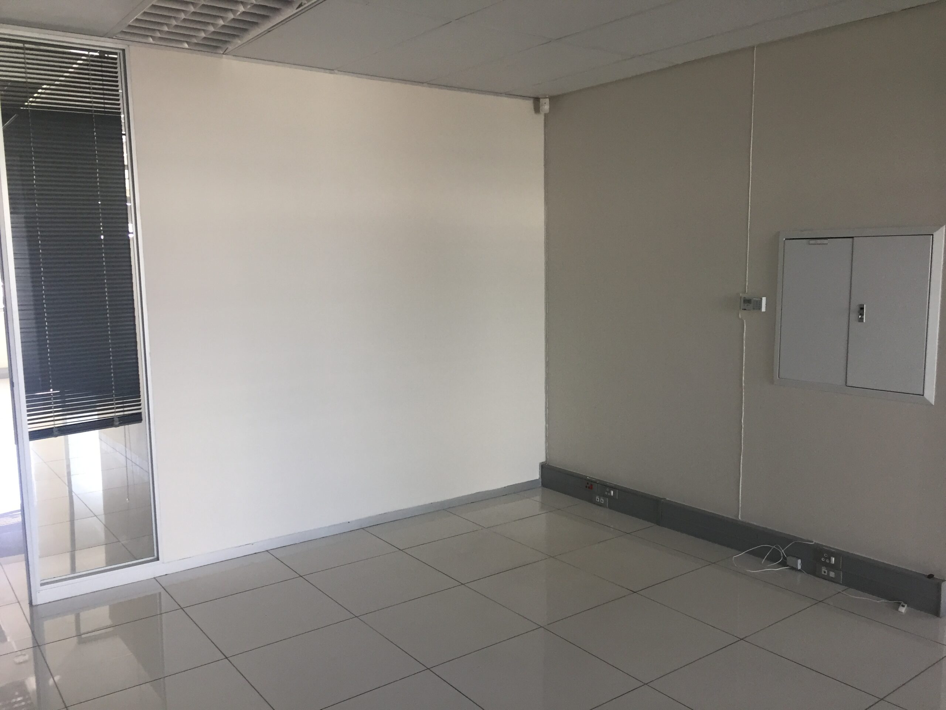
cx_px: 473
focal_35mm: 29
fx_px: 793
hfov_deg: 61.7
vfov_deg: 48.2
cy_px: 355
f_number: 2.2
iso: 50
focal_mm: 4.15
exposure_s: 1/33
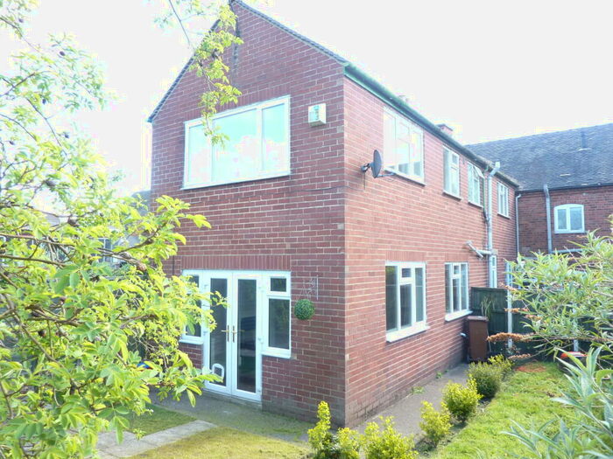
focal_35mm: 25
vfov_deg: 54.9
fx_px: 443
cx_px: 306
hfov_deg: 69.4
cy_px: 230
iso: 80
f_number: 3.3
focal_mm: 4.1
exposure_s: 1/50
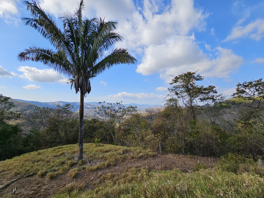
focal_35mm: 13
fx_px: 99
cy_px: 99
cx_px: 132
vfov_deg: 89.9
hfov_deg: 106.2
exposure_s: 1/1765
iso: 50
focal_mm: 2.2
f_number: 2.2
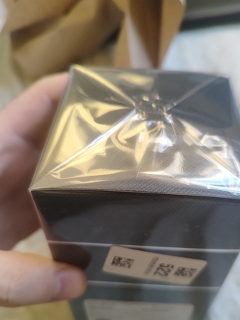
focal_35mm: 31
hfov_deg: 45.1
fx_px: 286
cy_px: 181
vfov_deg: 58.1
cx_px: 152
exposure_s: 1/50
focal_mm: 5.89
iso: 1263
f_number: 1.89
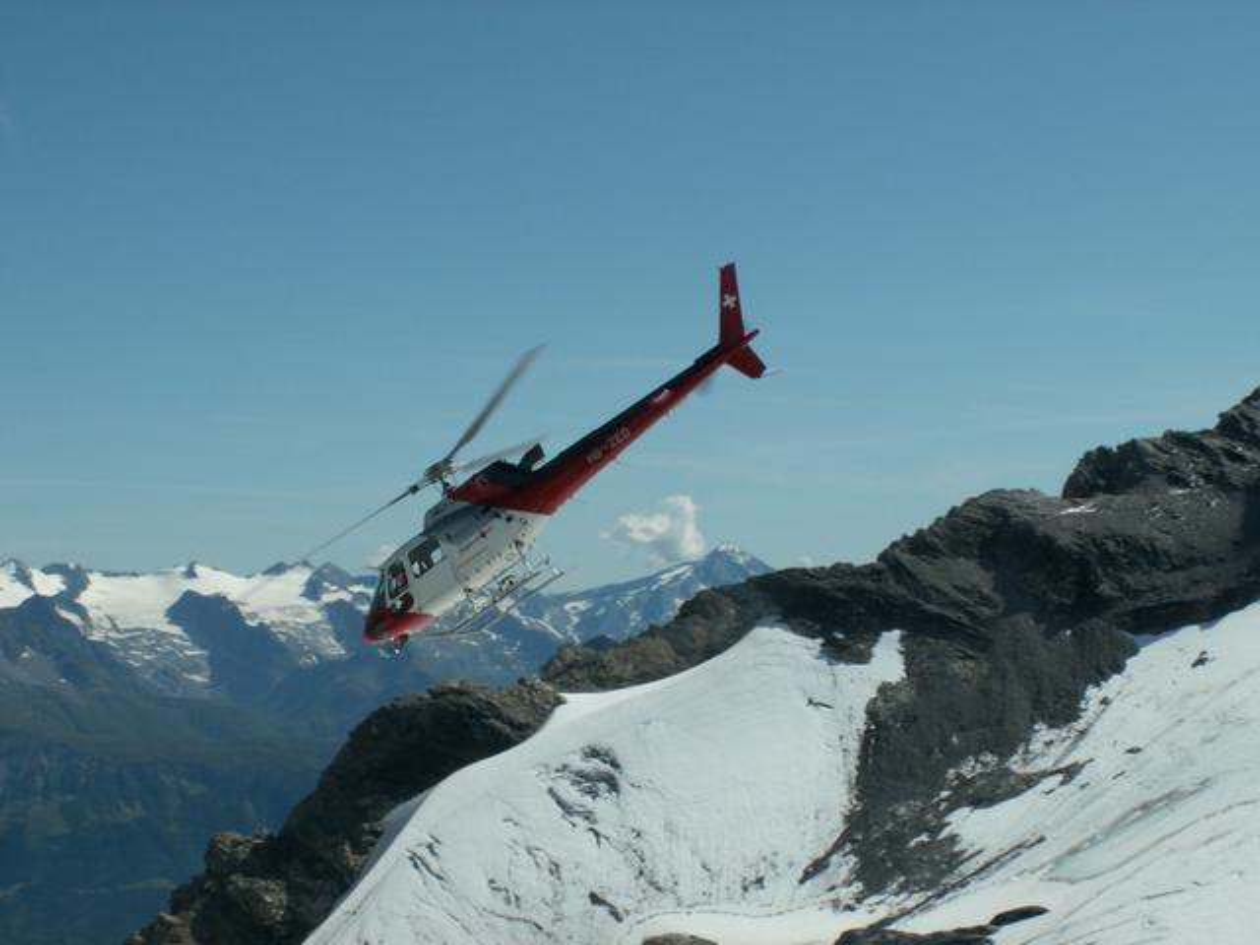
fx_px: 2839
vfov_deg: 18.9
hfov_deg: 25.0
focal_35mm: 78
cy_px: 472
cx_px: 630
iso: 50
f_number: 8
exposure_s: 1/320
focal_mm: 13.02
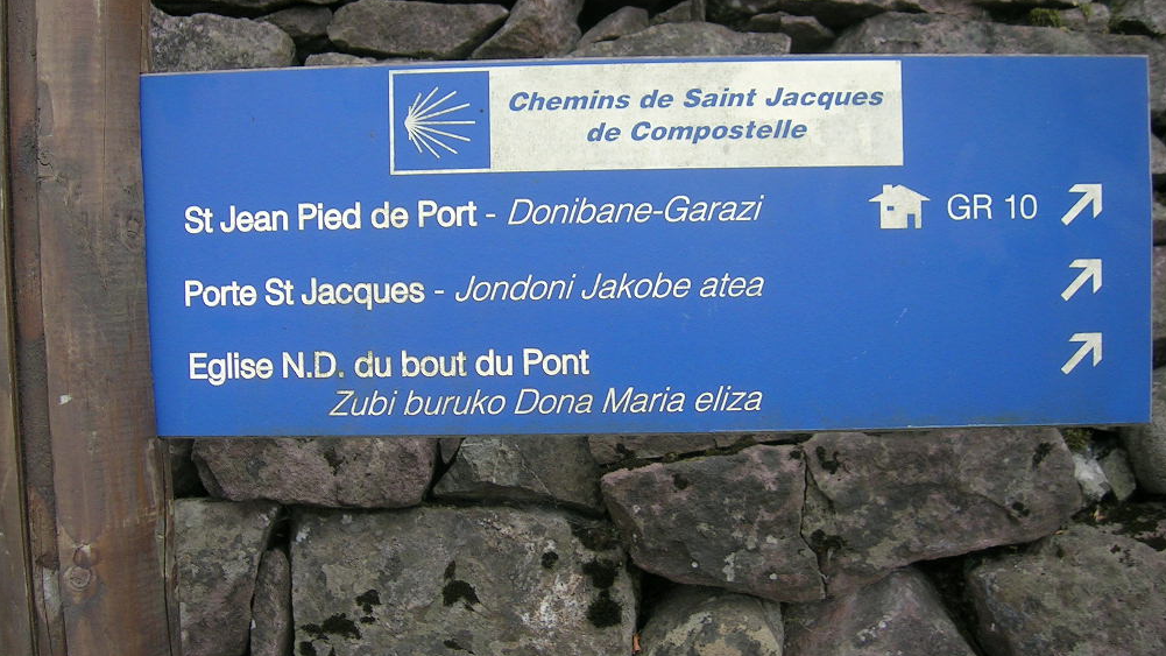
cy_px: 323
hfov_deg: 51.6
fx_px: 1206
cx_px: 594
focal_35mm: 39
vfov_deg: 30.4
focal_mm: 5.4
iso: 50
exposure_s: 1/283
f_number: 2.8
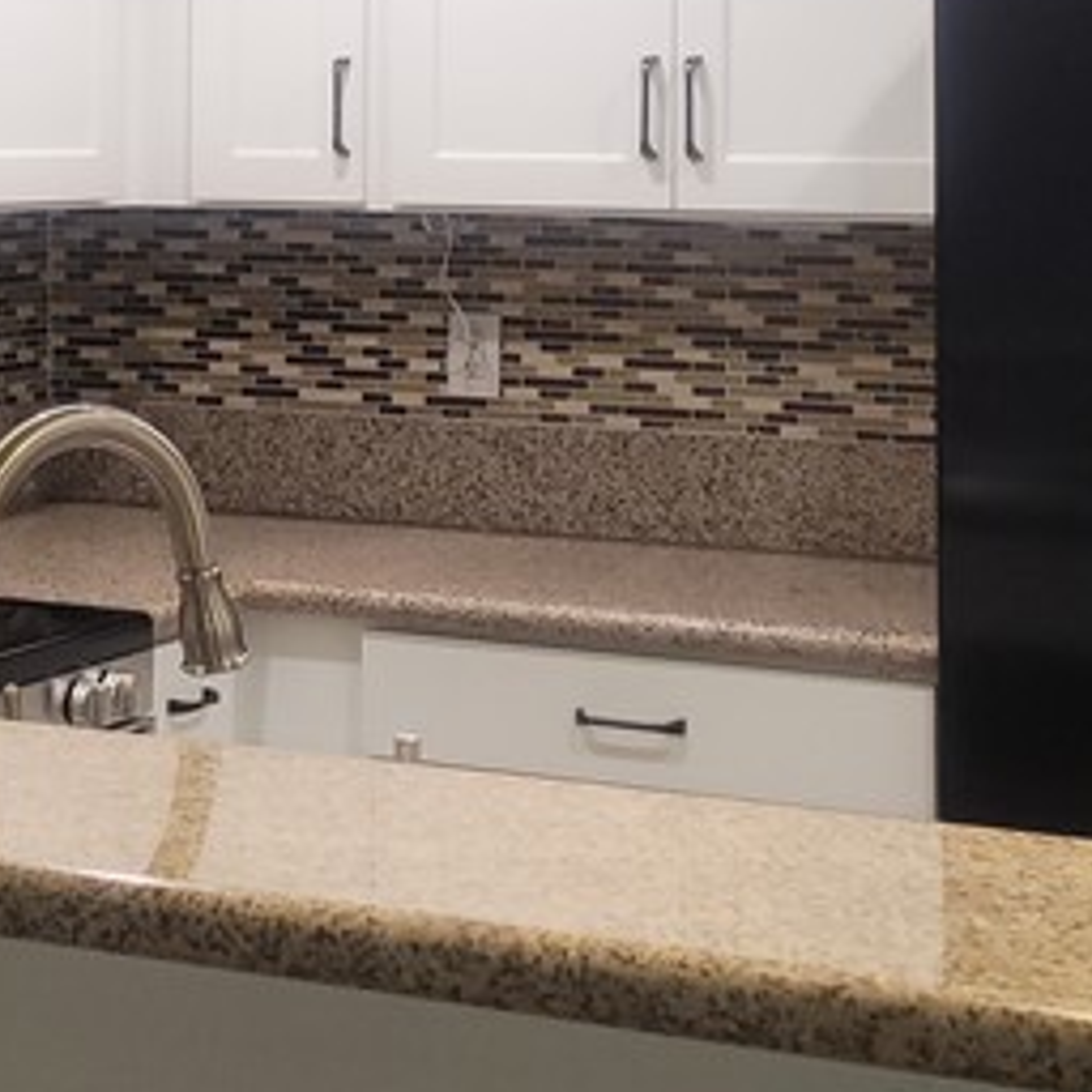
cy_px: 73
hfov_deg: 18.2
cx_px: -85
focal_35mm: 92
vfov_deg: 18.5
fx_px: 3284
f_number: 1.8
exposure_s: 1/60
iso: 100
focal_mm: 5.4
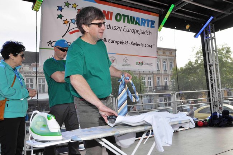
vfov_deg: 39.9
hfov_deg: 57.3
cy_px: 78
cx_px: 116
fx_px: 213
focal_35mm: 33
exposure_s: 1/160
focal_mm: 22
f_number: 9
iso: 250
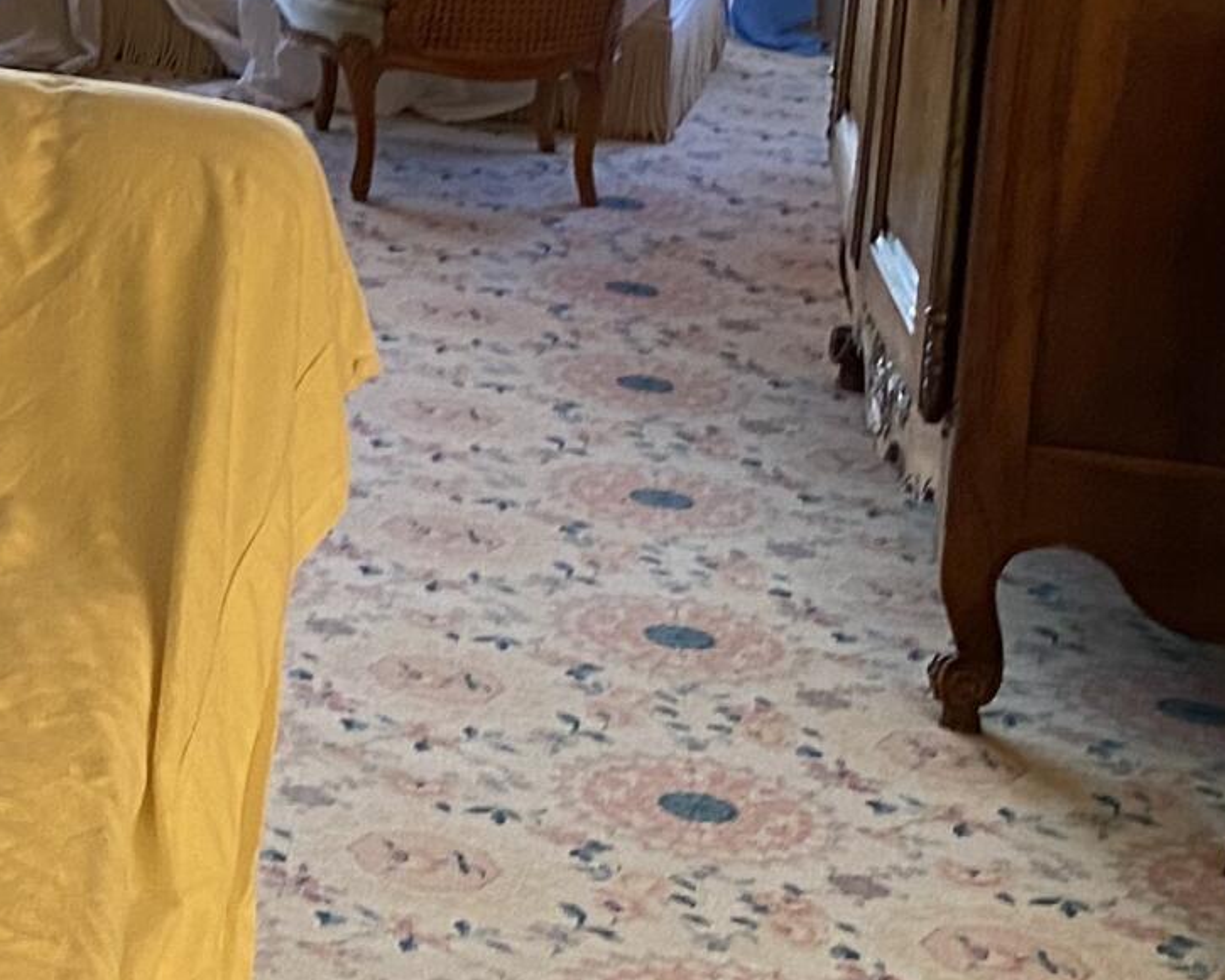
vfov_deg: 14.3
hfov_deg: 14.9
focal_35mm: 105
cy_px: -142
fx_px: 3807
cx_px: -1223
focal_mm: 4.25
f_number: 1.8
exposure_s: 1/72
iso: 125
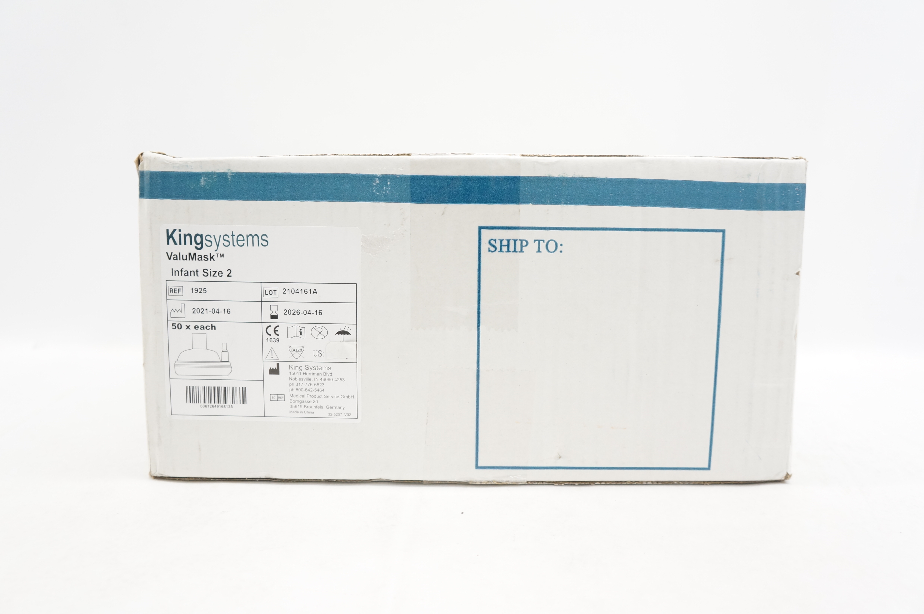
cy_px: 307
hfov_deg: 57.3
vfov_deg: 39.9
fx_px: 846
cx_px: 462
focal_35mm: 33
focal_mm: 22
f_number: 5
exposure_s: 1/100
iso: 800
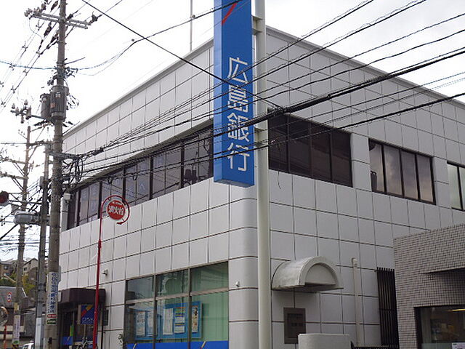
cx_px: 232
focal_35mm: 52
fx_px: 699
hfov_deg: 36.8
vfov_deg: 28.0
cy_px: 174
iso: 100
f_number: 4.1
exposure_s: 1/160
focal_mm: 9.2
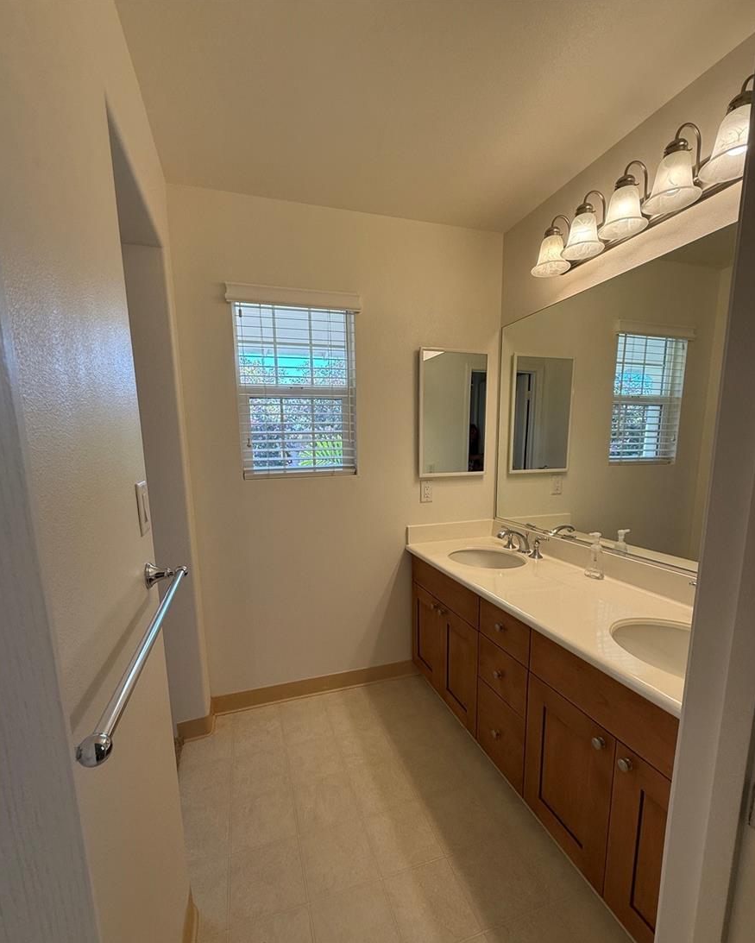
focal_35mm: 15
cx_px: 372
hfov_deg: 84.1
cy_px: 515
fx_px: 419
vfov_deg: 96.5
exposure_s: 1/154
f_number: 2.2
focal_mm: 2.22
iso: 64
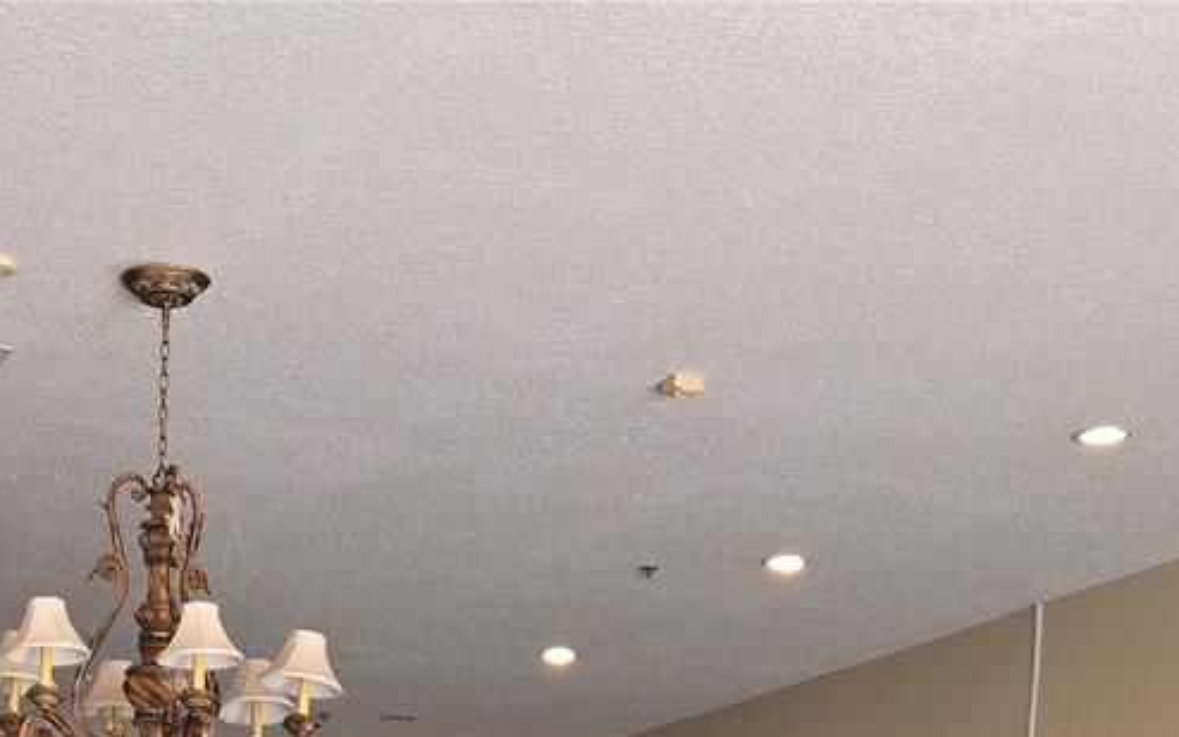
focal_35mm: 79
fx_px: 2539
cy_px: 1429
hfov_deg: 25.8
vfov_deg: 14.1
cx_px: 284
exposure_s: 1/60
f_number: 1.8
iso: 64
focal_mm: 5.4
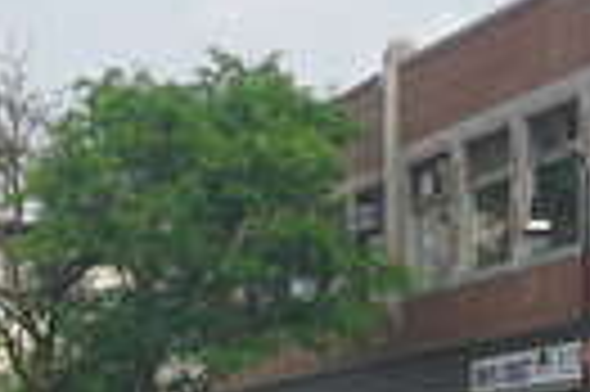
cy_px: 457
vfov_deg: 7.4
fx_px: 2995
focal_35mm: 183
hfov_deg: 11.2
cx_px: 171
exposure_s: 1/125
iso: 100
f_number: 11
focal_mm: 20
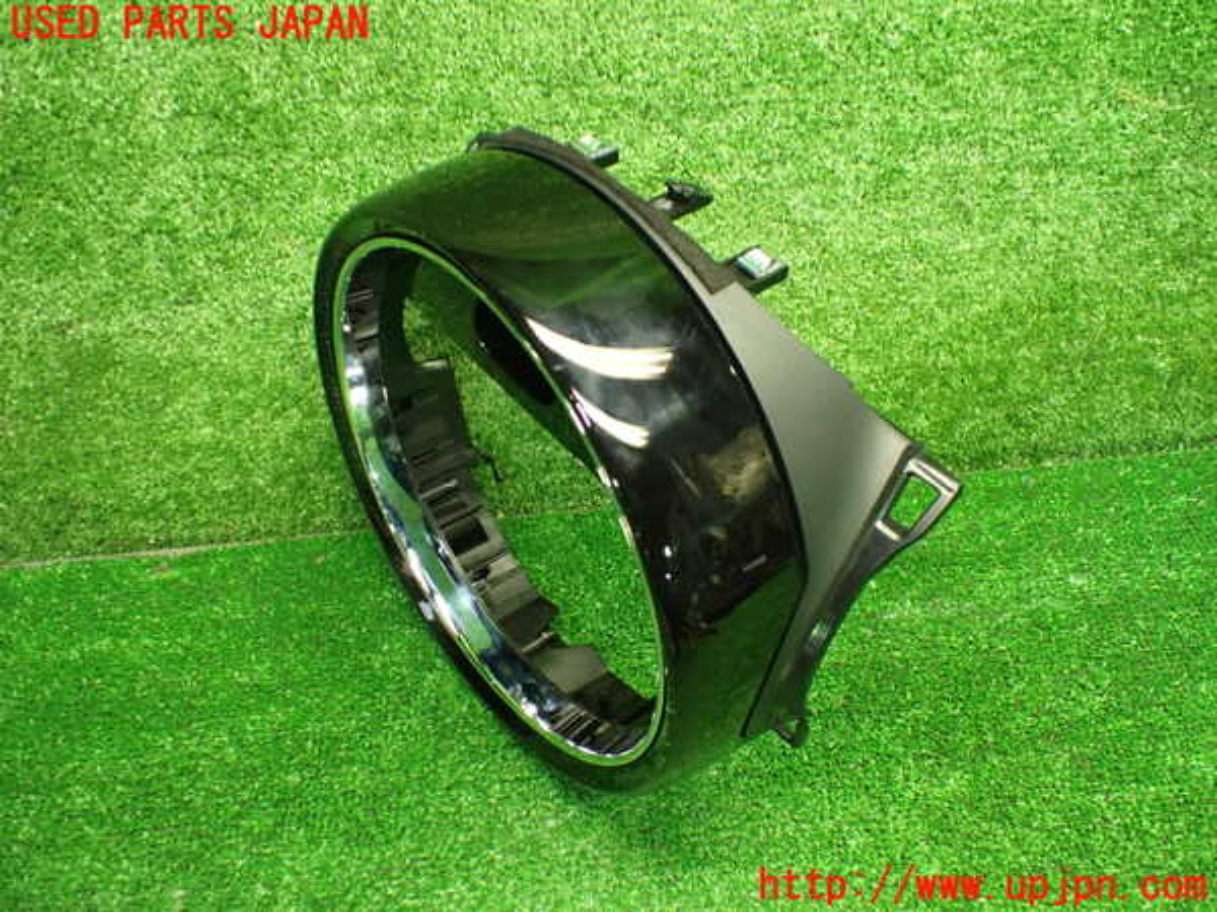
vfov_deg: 46.8
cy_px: 456
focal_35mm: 30
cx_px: 608
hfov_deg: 60.0
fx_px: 1055
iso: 800
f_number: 2.3
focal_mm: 5.4
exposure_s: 1/80
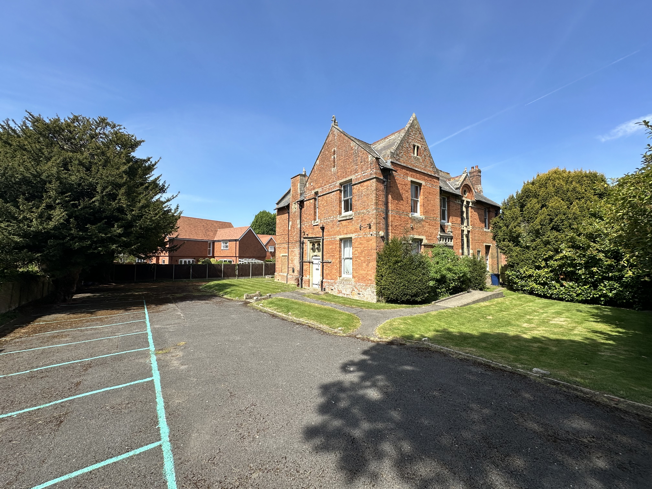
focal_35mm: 14
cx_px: 326
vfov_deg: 85.7
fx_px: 264
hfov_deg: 102.1
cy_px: 244
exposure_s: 1/1553
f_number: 2.2
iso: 50
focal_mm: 2.22
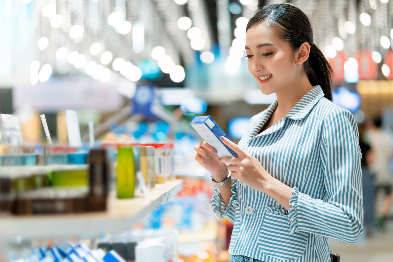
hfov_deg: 23.9
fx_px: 928
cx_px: 196
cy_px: 131
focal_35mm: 85
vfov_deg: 16.1
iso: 640
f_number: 2
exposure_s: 1/320
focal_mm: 85
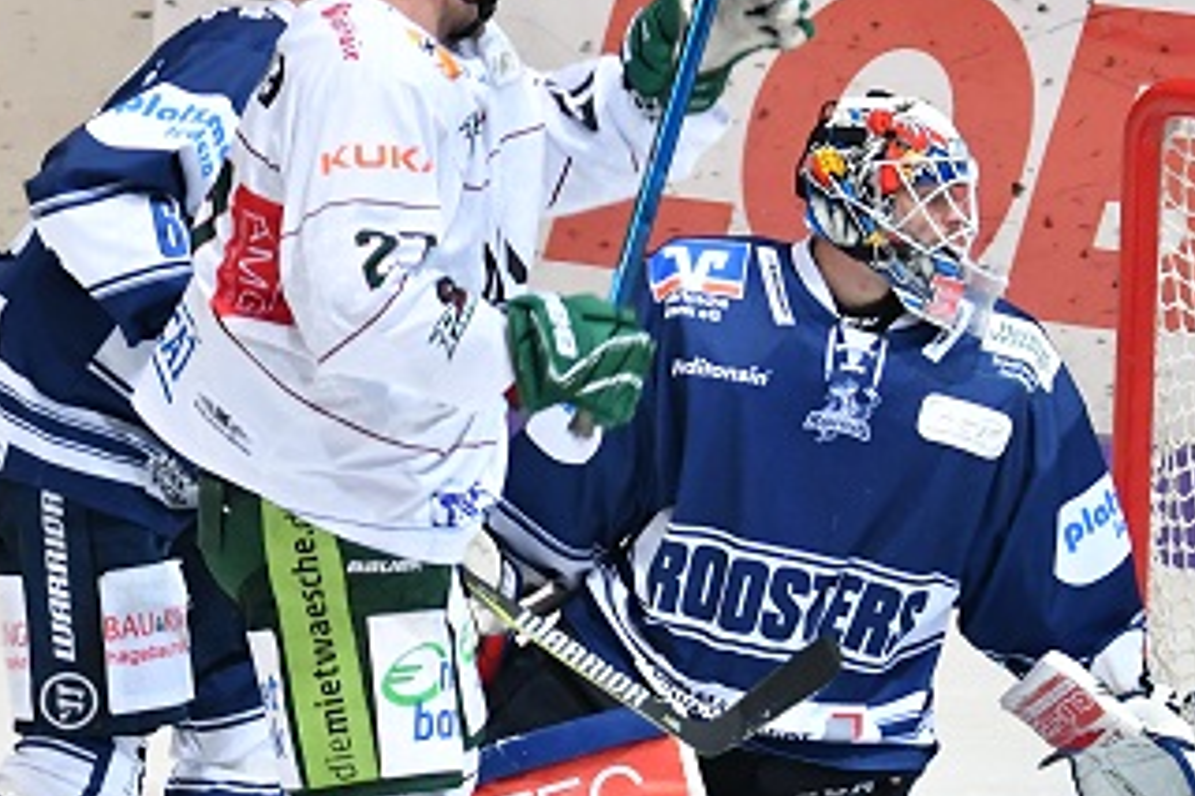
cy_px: 443
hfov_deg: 2.7
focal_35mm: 764
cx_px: 1329
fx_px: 25346
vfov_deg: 1.8
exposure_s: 1/500
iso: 4000
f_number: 6.3
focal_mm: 220
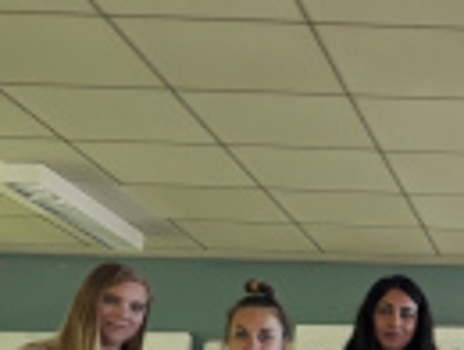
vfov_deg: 15.5
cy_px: 391
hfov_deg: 18.8
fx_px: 1249
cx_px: 673
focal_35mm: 93
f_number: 1.9
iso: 100
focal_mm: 3.6
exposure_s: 1/33
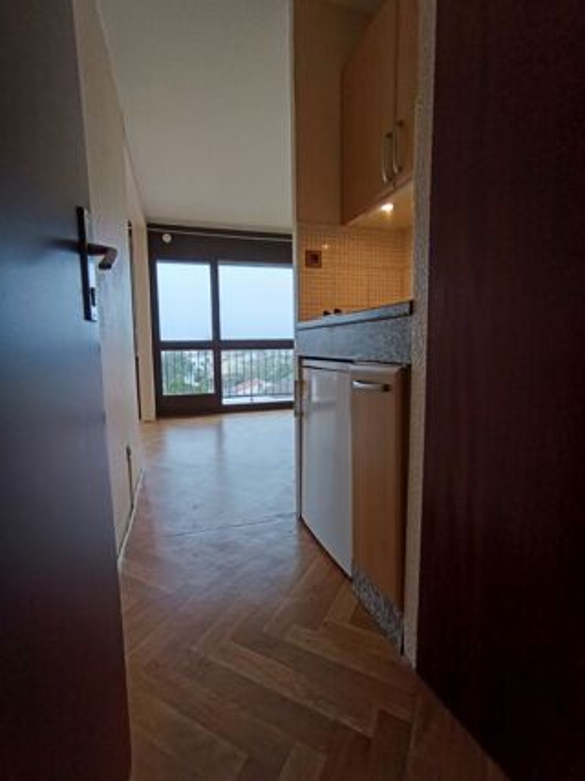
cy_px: 390
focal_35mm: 16
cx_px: 292
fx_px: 361
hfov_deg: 78.1
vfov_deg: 94.5
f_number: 2.2
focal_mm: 1.65
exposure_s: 1/50
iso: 193
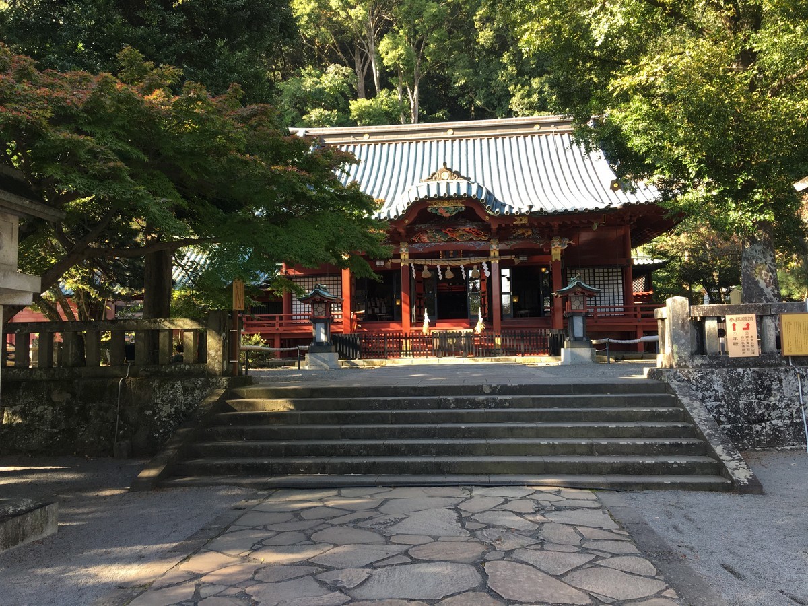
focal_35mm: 29
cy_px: 303
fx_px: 677
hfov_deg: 61.7
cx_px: 404
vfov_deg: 48.2
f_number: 2.2
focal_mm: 4.15
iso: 32
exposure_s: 1/120
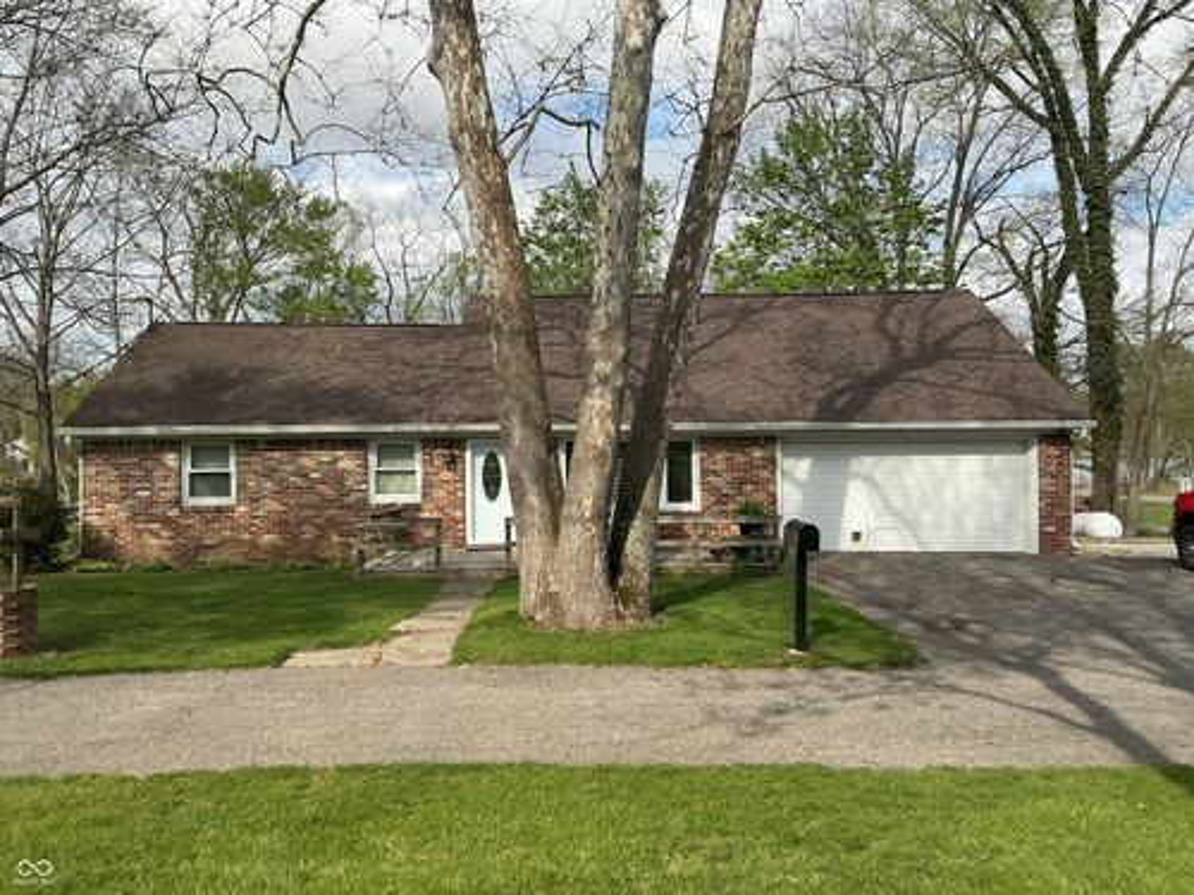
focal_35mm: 29
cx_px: 597
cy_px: 448
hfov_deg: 61.7
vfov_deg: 48.2
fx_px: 1000
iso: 25
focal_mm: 3
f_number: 1.8
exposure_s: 1/1490
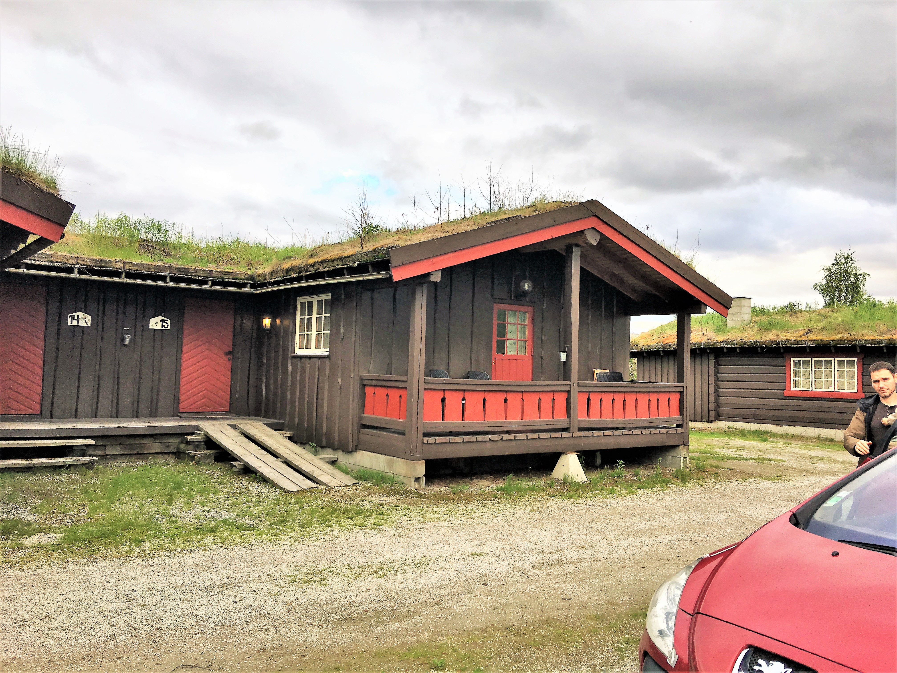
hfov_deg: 61.7
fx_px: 751
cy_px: 336
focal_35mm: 29
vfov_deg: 48.2
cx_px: 448
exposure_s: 1/348
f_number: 2.2
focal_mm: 4.15
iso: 25
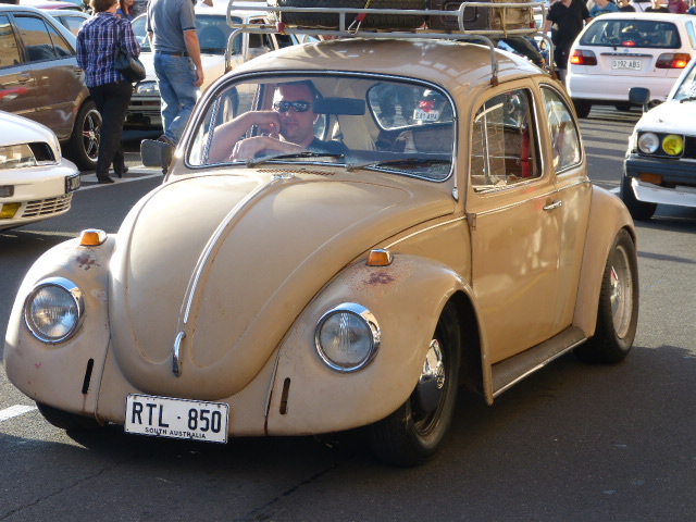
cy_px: 261
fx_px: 2111
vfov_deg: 14.1
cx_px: 348
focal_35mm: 105
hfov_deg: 18.7
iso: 100
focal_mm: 19
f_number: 4
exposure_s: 1/160
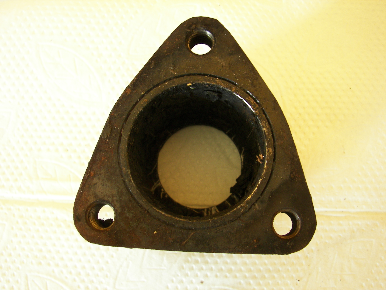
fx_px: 401
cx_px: 193
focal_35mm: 36
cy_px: 145
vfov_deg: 39.7
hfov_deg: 51.4
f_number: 2.8
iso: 100
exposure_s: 1/20
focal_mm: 6
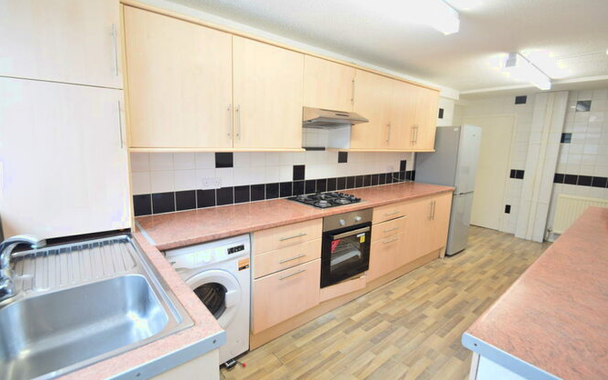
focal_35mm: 16
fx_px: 265
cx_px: 291
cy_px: 185
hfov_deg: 97.8
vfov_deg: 71.2
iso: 100
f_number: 5
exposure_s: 1/4
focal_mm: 10
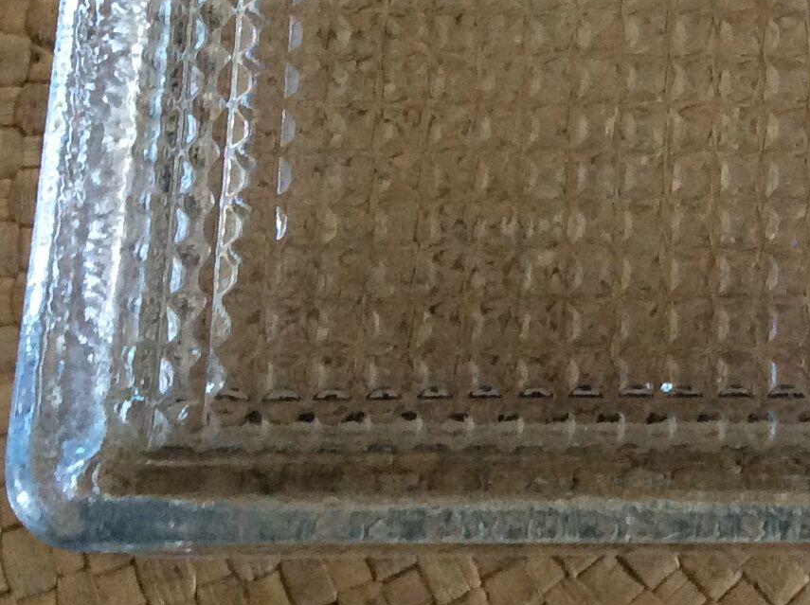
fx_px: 2267
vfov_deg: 14.7
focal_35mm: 97
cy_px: -119
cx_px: 788
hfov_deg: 19.7
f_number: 2.4
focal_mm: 3.3
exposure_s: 1/25
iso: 125
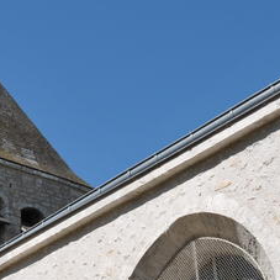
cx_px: 121
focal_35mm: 101
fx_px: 924
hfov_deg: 17.2
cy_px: 252
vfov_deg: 17.0
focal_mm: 18
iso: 200
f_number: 10
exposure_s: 1/320
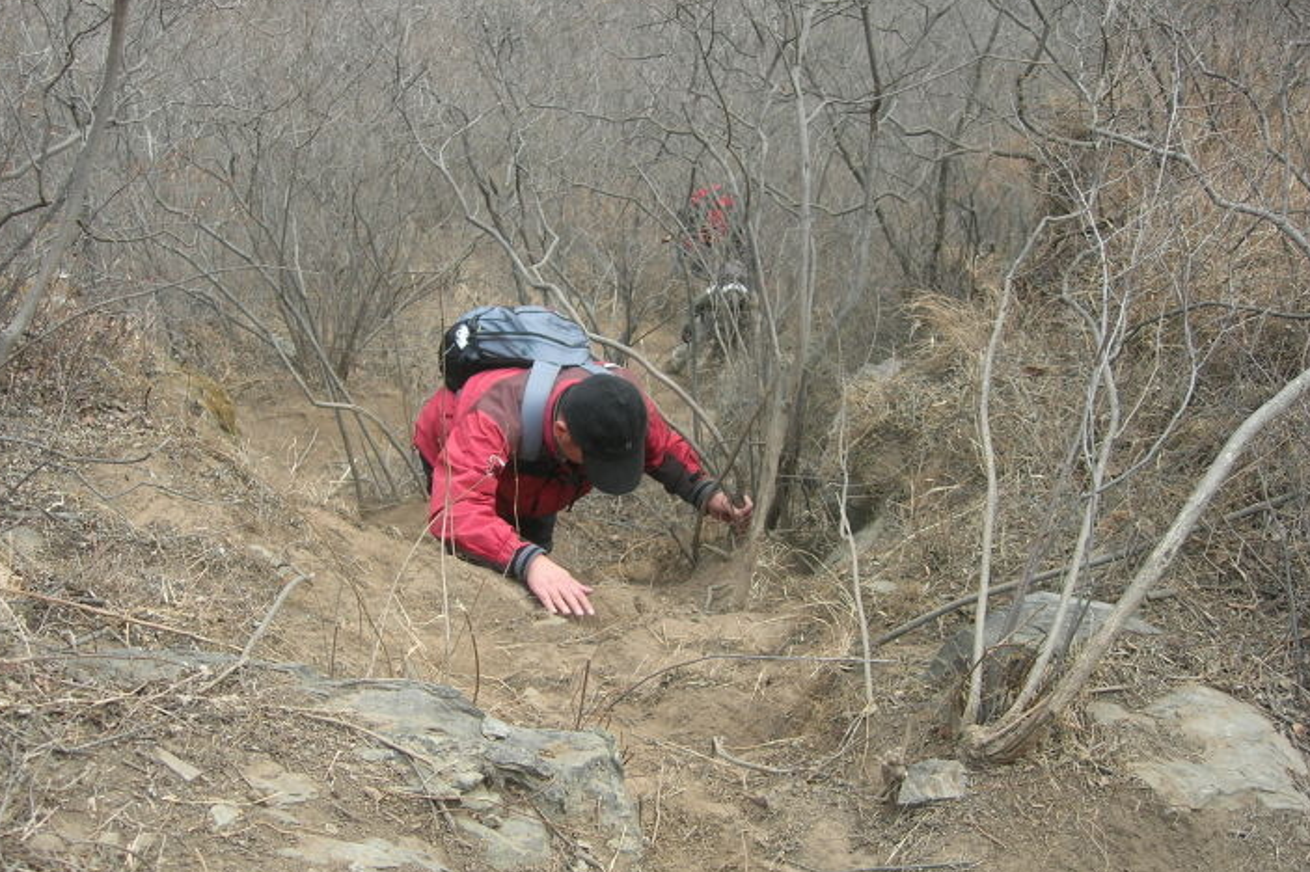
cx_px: 632
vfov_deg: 29.8
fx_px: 1637
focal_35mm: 45
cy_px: 473
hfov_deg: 43.6
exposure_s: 1/114
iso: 64
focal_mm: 7.8
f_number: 2.8
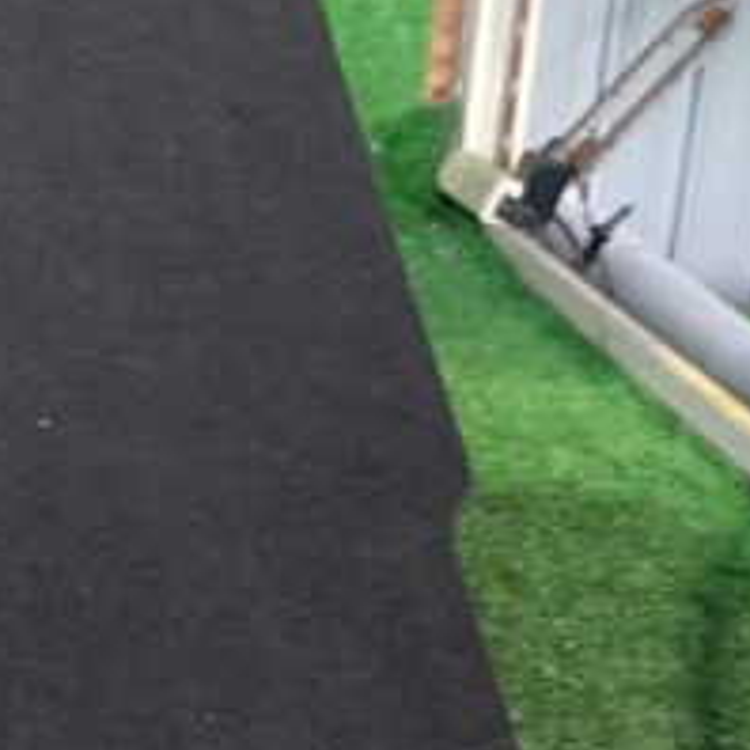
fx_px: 1642
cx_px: -280
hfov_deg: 22.4
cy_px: 106
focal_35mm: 67
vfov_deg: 25.1
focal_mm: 4.5
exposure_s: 1/30
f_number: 2
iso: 400
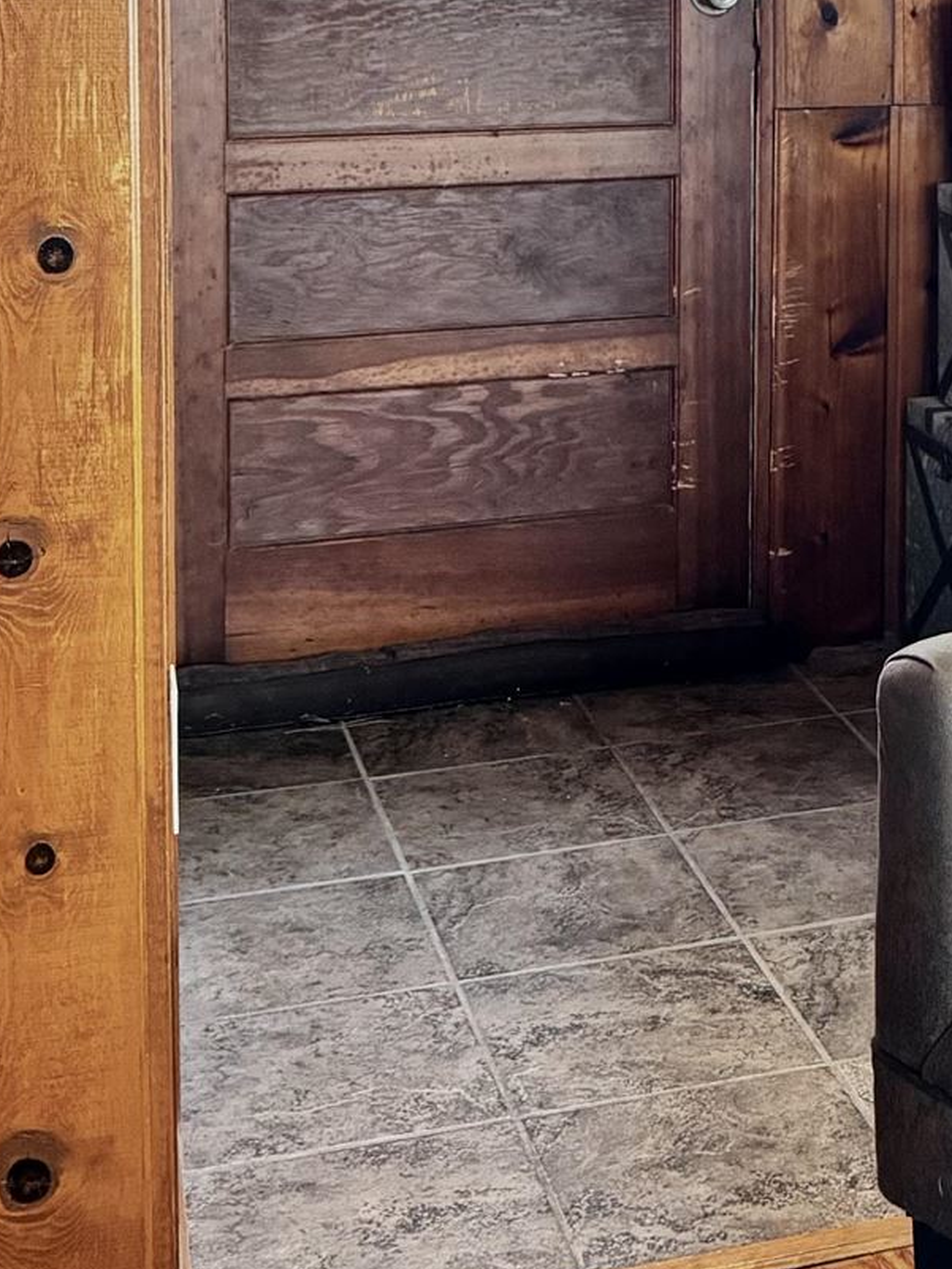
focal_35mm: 69
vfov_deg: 26.7
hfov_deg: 20.3
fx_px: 2529
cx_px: 1065
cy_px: 13
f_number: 1.78
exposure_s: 1/60
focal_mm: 6.76
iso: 500
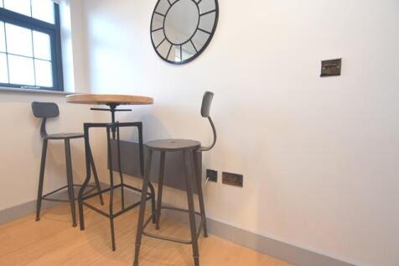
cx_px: 200
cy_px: 133
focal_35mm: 15
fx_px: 166
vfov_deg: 77.3
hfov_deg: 100.4
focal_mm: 10
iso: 800
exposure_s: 1/100
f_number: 5
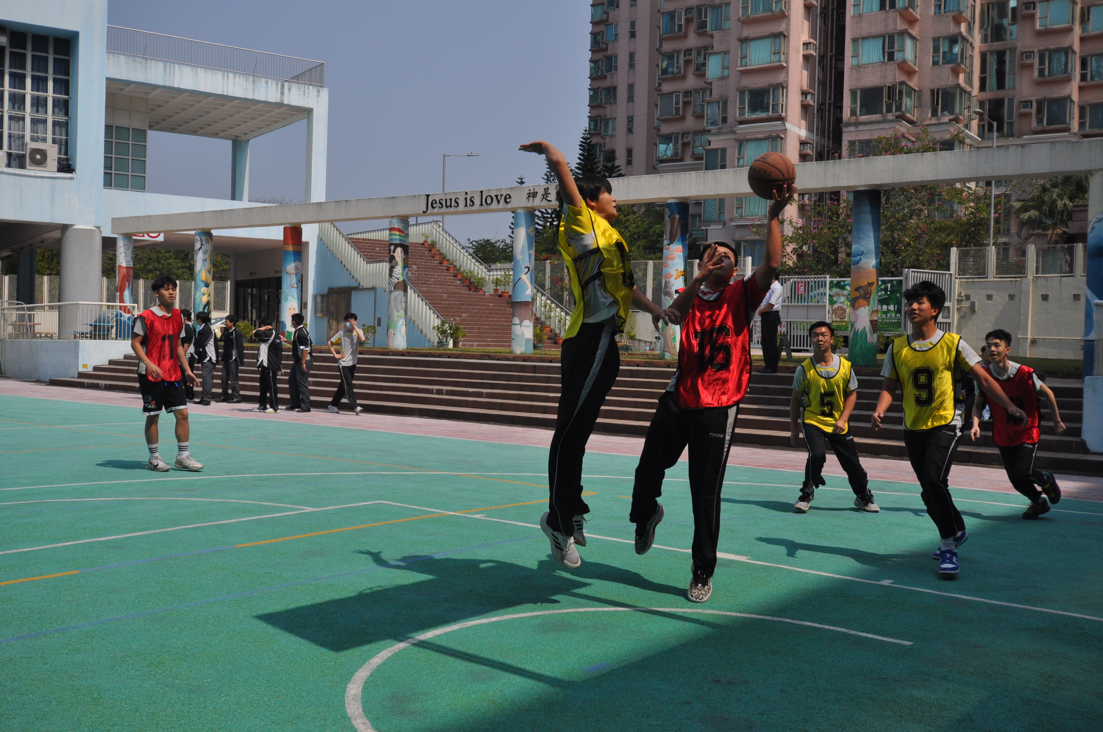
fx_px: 1102
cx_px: 552
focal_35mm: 36
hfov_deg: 53.2
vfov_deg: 36.8
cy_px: 366
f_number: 6.3
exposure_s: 1/1600
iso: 400
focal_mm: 24
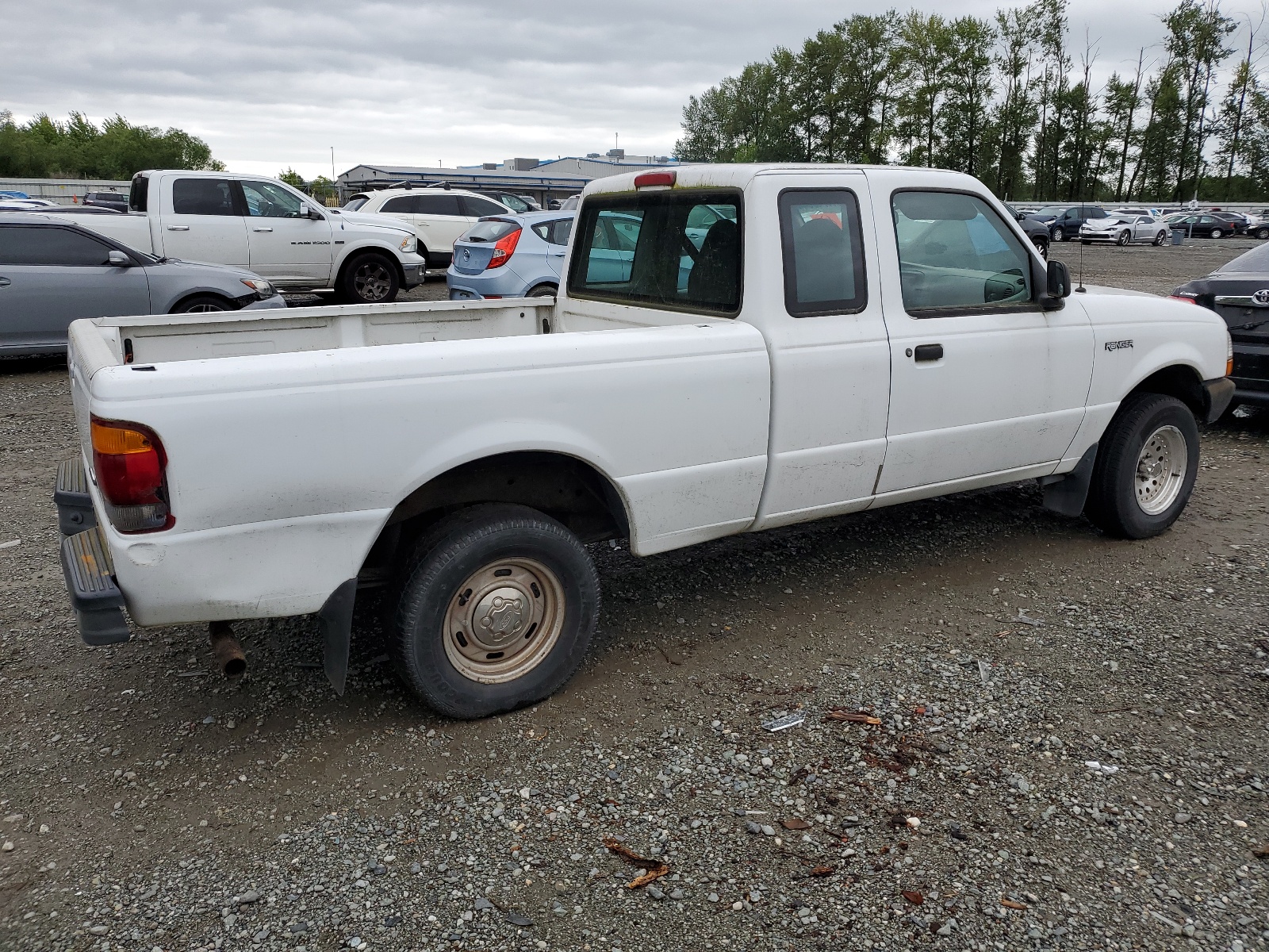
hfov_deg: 67.3
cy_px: 476
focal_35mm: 26
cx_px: 634
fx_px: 953
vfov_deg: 53.1
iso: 50
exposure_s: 1/370
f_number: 1.5
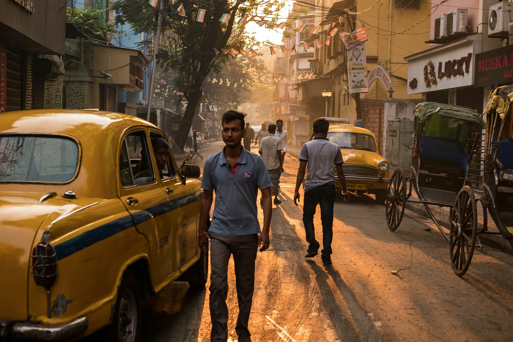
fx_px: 755
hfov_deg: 37.5
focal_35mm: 53
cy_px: 171
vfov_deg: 25.5
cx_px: 256
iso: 200
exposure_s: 1/150
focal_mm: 35
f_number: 3.6
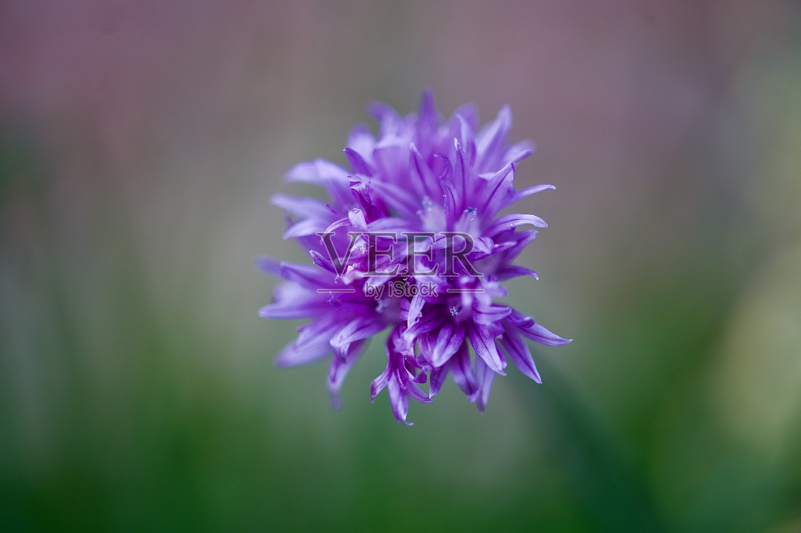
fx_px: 2335
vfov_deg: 13.0
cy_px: 266
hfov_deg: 19.5
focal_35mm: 105
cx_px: 400
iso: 560
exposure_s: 1/125
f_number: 4
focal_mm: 105
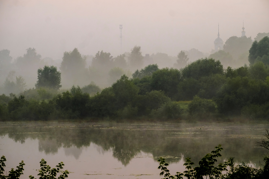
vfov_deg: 7.5
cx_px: 134
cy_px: 90
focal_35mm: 183
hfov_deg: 11.2
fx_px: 1367
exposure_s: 1/50
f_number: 8
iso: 200
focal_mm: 121.8
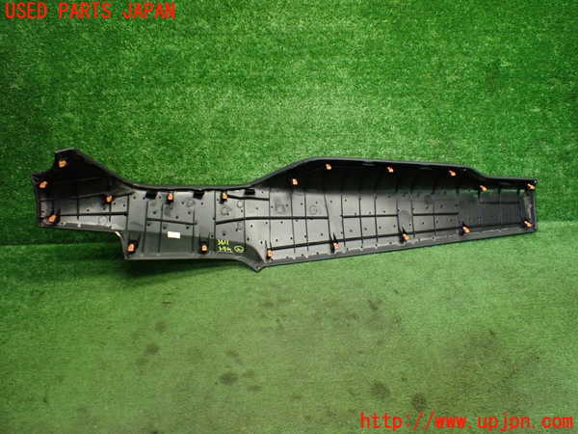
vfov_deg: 46.8
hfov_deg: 60.0
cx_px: 289
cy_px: 217
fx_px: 501
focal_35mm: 30
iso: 640
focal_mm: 5.4
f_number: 2.3
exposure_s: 1/125
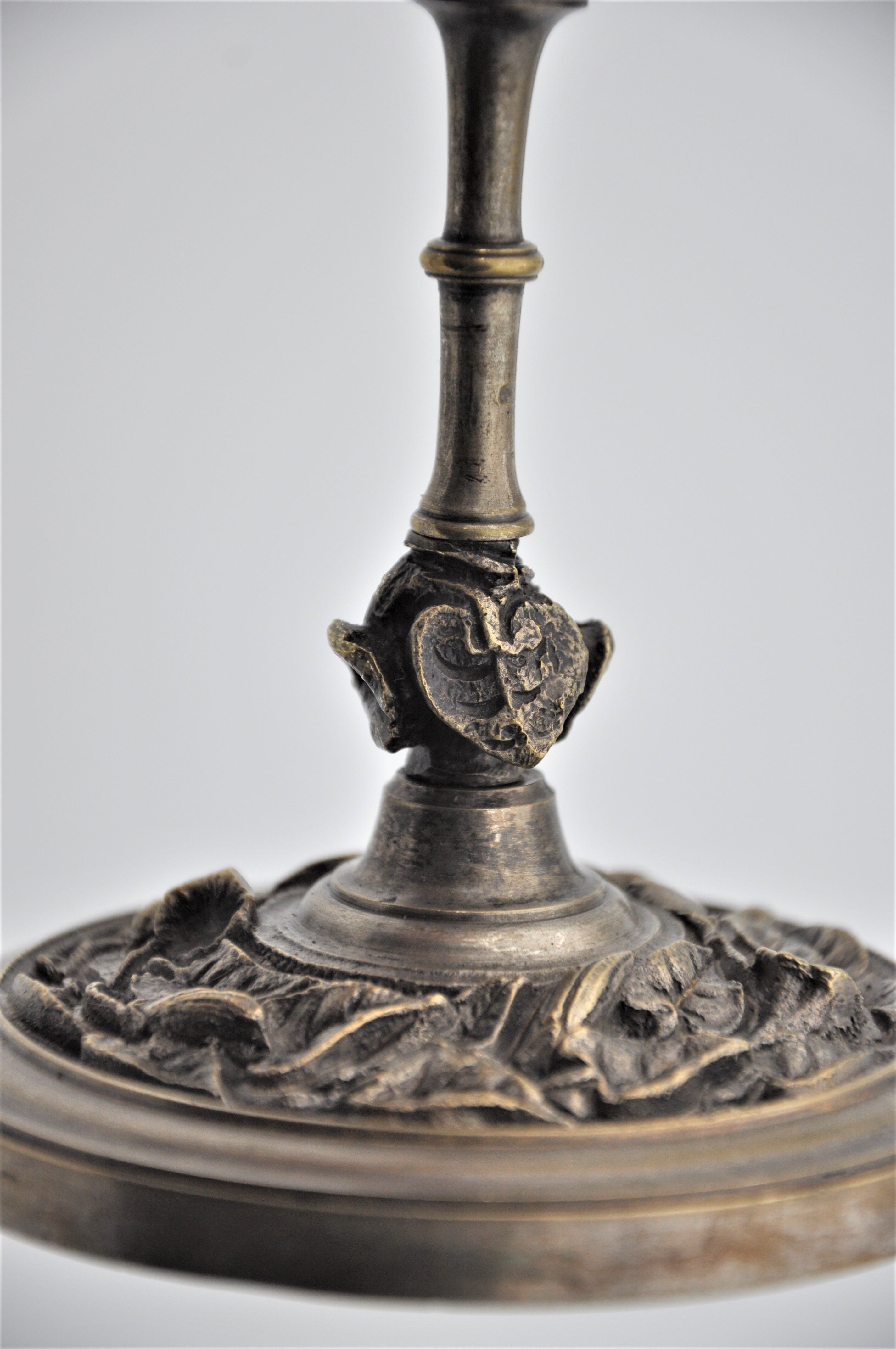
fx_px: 5895
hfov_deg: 8.7
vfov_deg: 13.1
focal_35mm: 158
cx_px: 448
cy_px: 674
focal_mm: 105
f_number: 5.6
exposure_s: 1/500
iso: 320
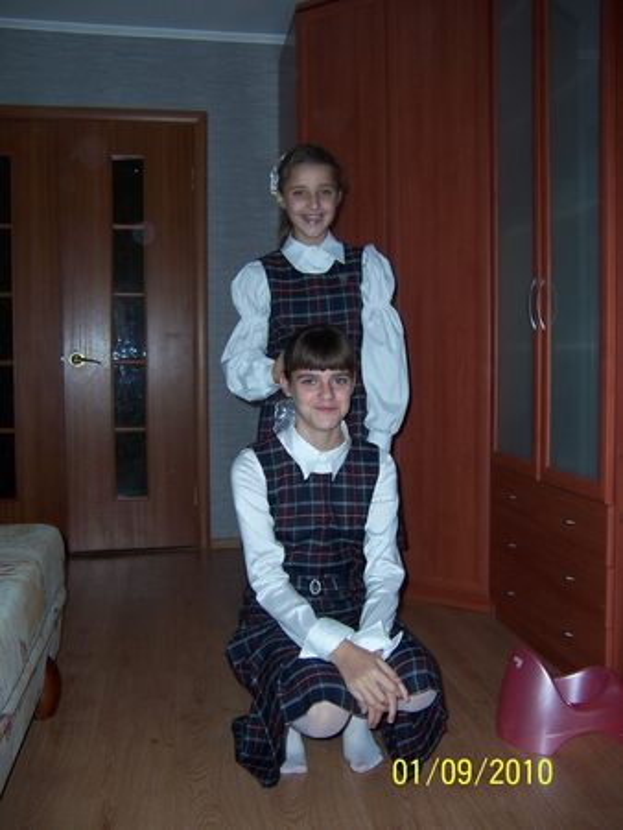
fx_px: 791
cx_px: 312
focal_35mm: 33
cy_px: 415
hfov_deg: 43.0
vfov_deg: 55.3
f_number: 2.8
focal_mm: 5.5
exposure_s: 1/60
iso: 80
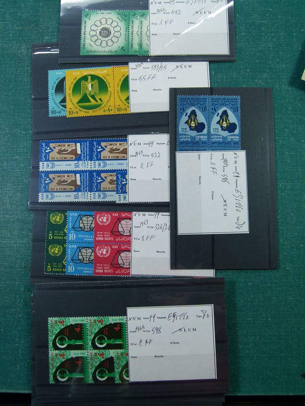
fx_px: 423
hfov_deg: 39.7
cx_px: 152
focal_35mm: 36
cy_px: 203
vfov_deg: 51.4
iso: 100
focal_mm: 6.5
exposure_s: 1/100
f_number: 3.1
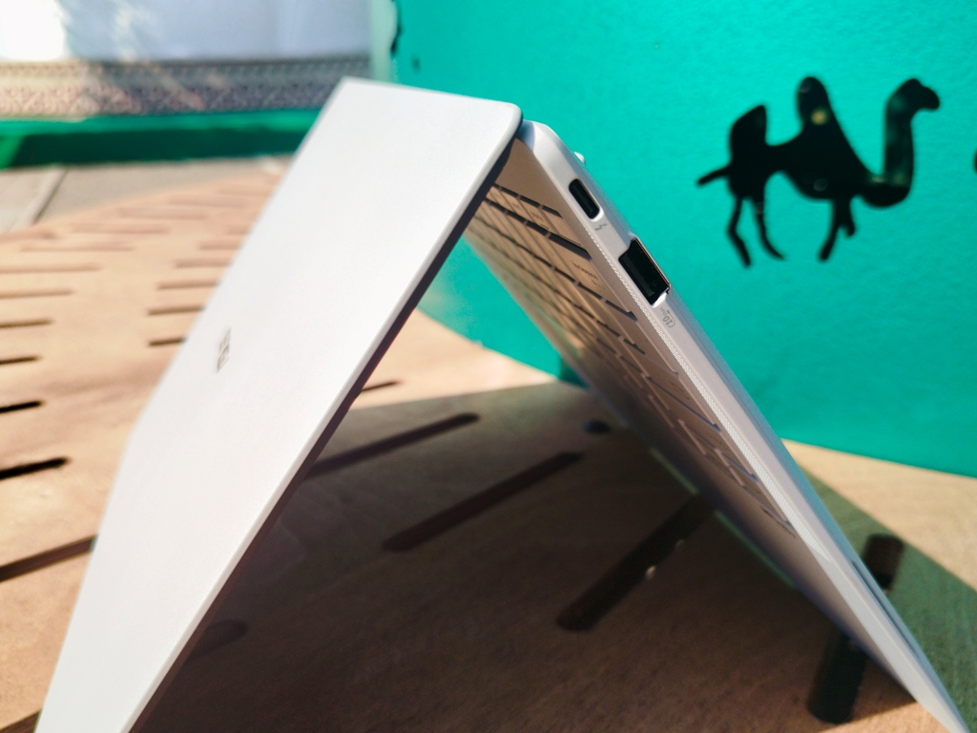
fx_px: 818
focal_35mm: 29
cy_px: 366
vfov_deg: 48.2
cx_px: 488
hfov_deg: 61.7
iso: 50
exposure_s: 1/474
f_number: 1.7
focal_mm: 5.31
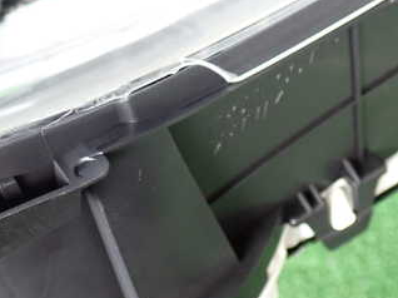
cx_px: 94
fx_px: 781
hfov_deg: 28.1
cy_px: 178
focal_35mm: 68
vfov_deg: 21.6
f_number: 2.5
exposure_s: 1/40
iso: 320
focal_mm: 6.37
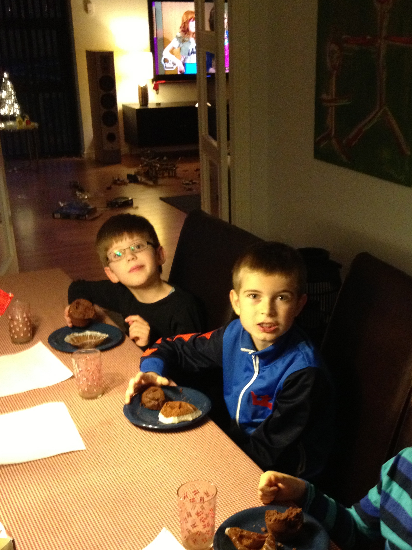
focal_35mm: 51
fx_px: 809
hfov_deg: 28.4
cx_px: 276
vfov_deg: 37.1
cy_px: 360
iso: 400
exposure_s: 1/20
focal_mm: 4.28
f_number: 2.4
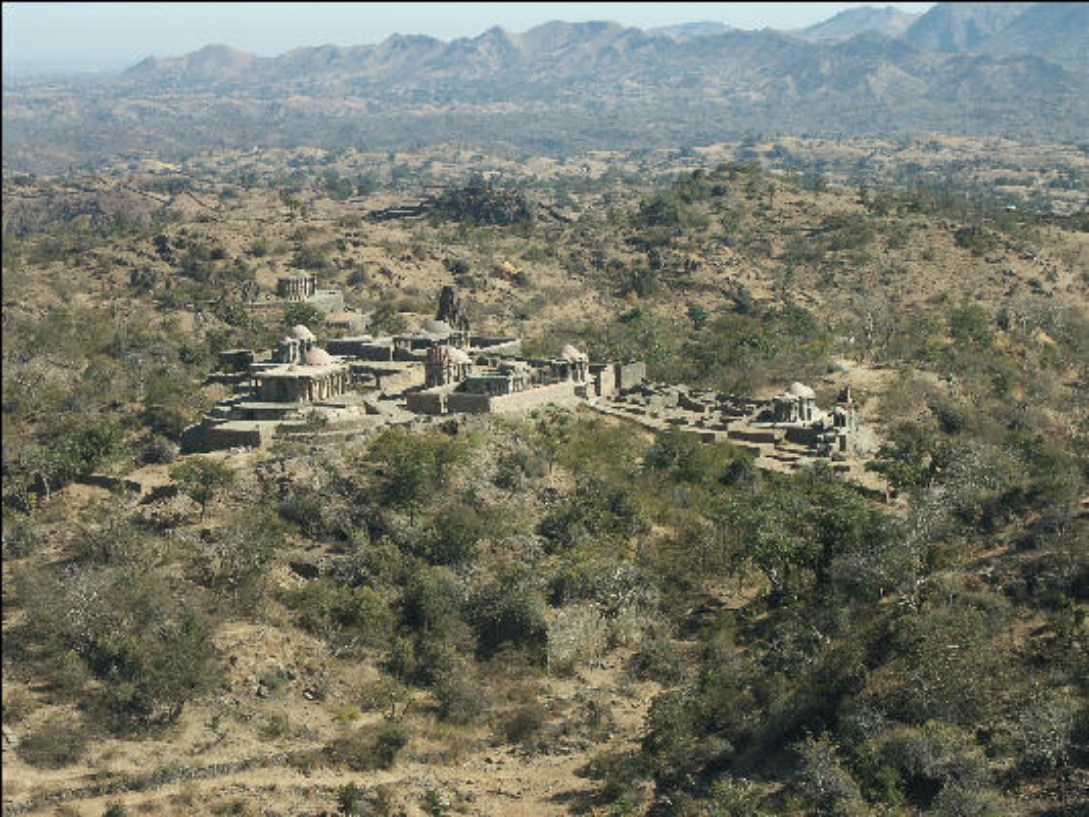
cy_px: 408
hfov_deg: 18.5
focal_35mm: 106
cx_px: 544
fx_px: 3335
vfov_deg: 14.0
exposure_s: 1/400
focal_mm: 26.17
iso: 100
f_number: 7.1
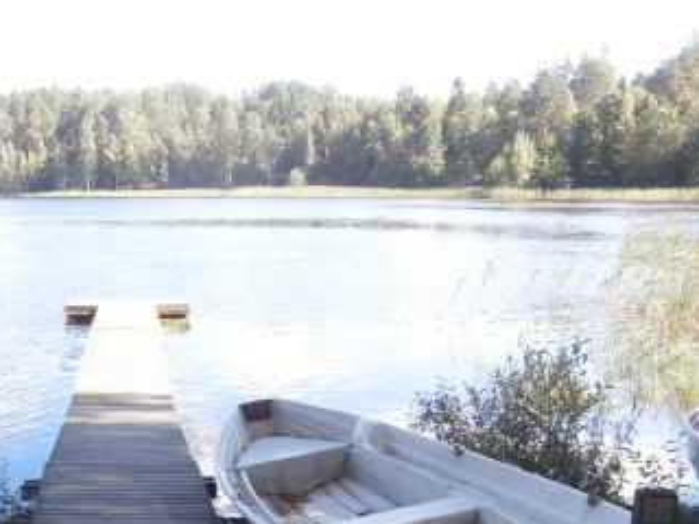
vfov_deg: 28.8
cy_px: 496
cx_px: 98
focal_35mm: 48
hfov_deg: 37.6
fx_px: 969
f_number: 3
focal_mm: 4.2
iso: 100
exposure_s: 1/160
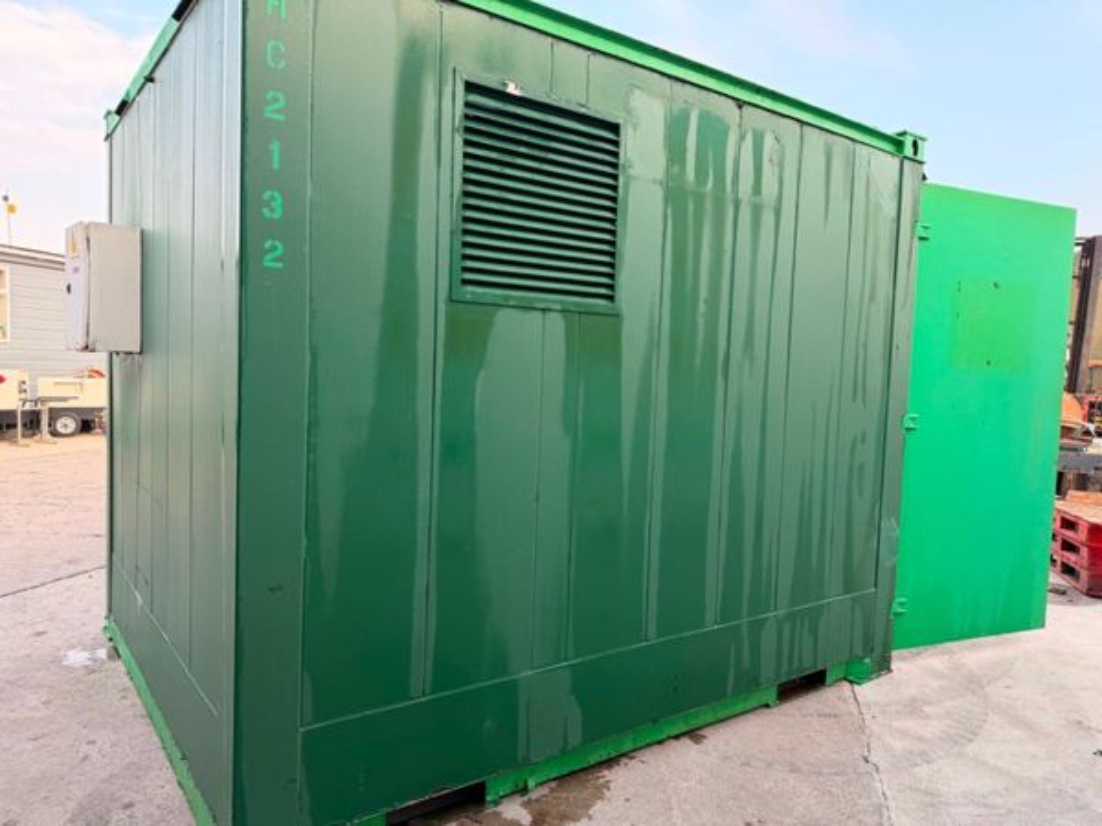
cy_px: 413
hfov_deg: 71.6
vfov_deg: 56.8
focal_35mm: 24
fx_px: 764
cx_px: 551
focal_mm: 6.76
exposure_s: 1/246
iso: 80
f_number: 1.78
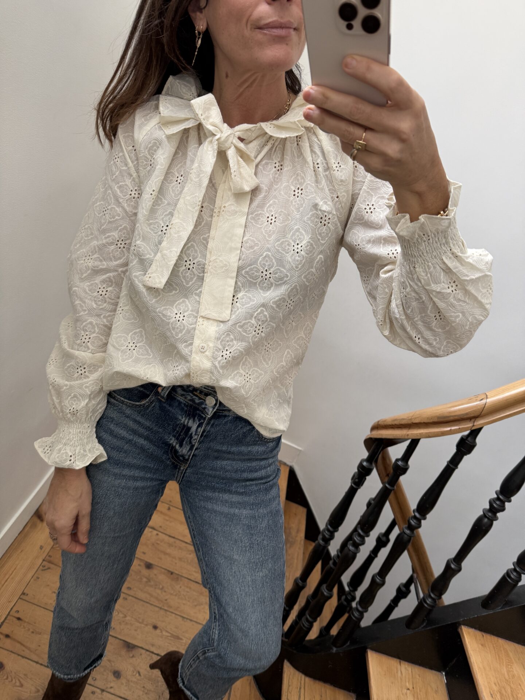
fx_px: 485
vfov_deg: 71.6
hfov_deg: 56.8
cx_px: 262
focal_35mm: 24
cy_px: 350
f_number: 1.78
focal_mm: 6.76
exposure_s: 1/121
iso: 200
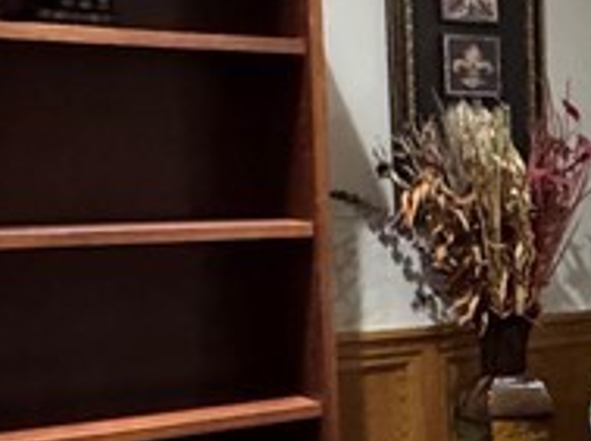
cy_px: 281
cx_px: 885
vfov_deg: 19.3
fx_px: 1295
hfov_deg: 21.6
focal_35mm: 76
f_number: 2.2
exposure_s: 1/40
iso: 1000
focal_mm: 2.22
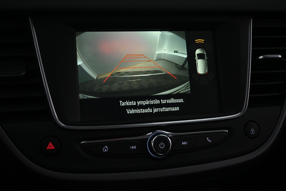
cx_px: 143
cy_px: 96
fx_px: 316
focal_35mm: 40
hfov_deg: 48.7
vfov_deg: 33.6
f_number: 4.5
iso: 800
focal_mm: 26.5
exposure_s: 1/40
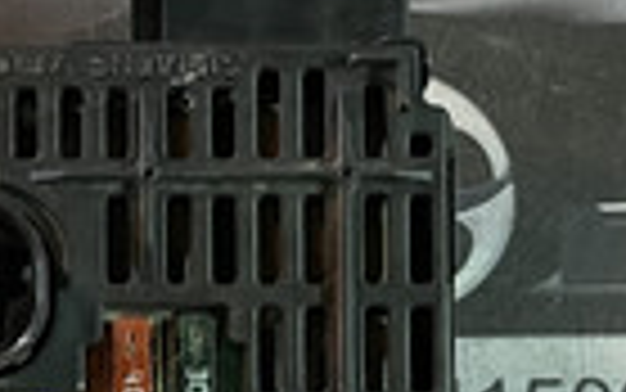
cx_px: 135
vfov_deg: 10.2
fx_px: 2168
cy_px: 410
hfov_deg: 16.3
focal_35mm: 127
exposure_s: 1/25
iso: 640
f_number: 1.6
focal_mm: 5.1
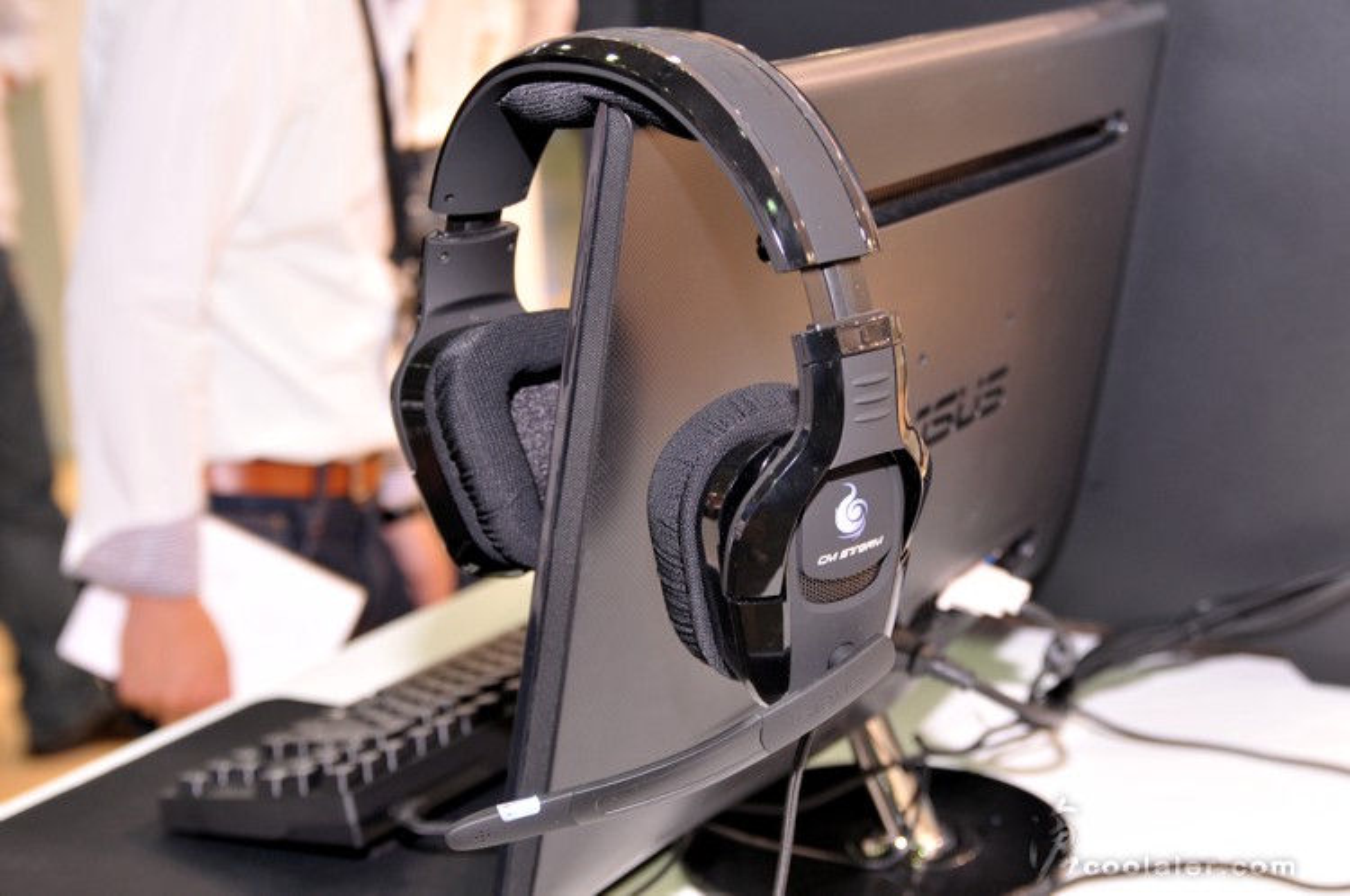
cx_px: 675
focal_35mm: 60
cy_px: 448
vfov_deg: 22.6
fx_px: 2247
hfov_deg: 33.4
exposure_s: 1/50
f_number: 4.5
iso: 400
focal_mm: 40
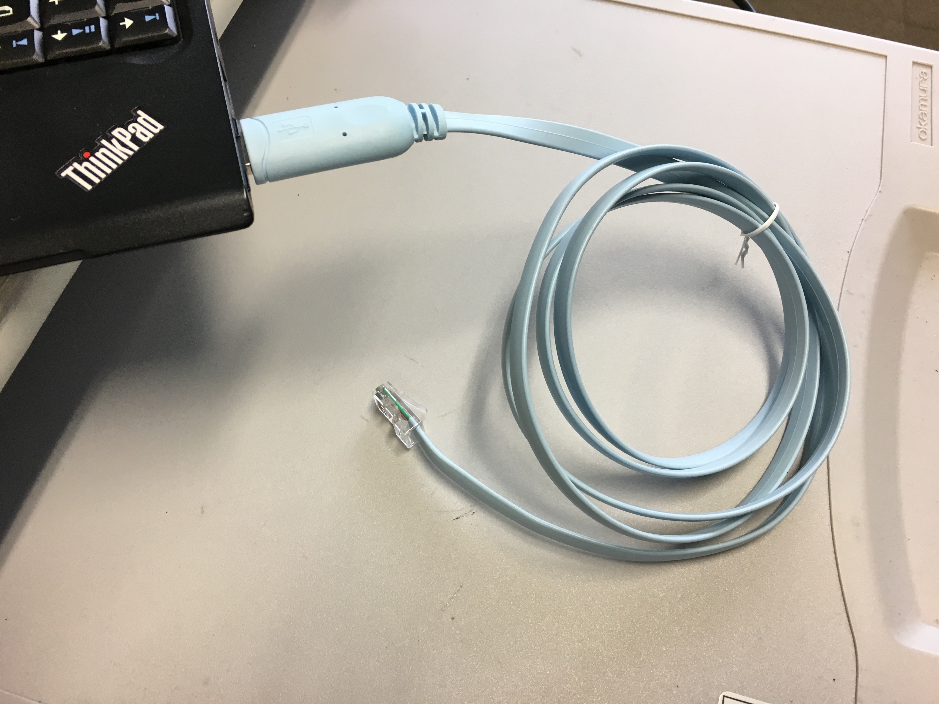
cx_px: 470
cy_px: 352
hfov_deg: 61.7
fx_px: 787
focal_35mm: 29
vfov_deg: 48.2
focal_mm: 4.15
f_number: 2.2
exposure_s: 1/30
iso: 32
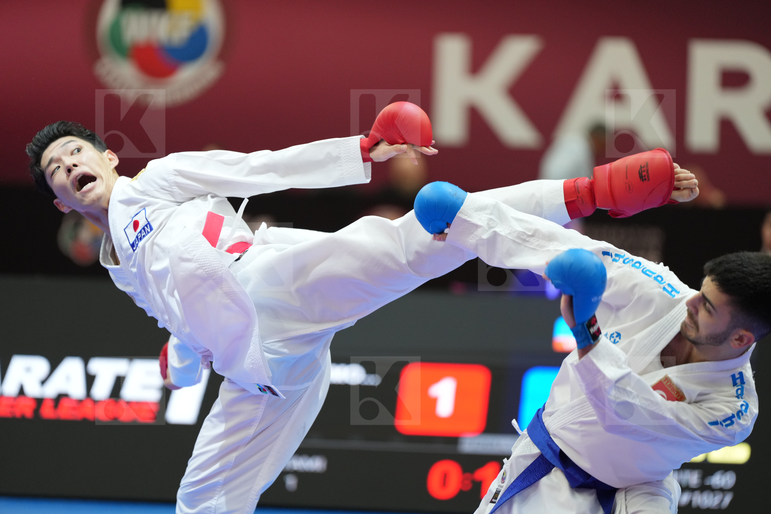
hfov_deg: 10.3
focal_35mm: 200
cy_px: 257
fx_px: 4282
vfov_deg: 6.9
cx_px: 386
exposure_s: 1/1000
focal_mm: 200
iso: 1600
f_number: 2.8
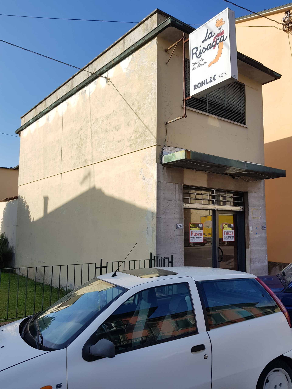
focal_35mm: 26
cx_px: 146
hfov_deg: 53.1
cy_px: 194
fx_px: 292
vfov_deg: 67.3
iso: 40
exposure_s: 1/1700
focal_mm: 4.2
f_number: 1.7
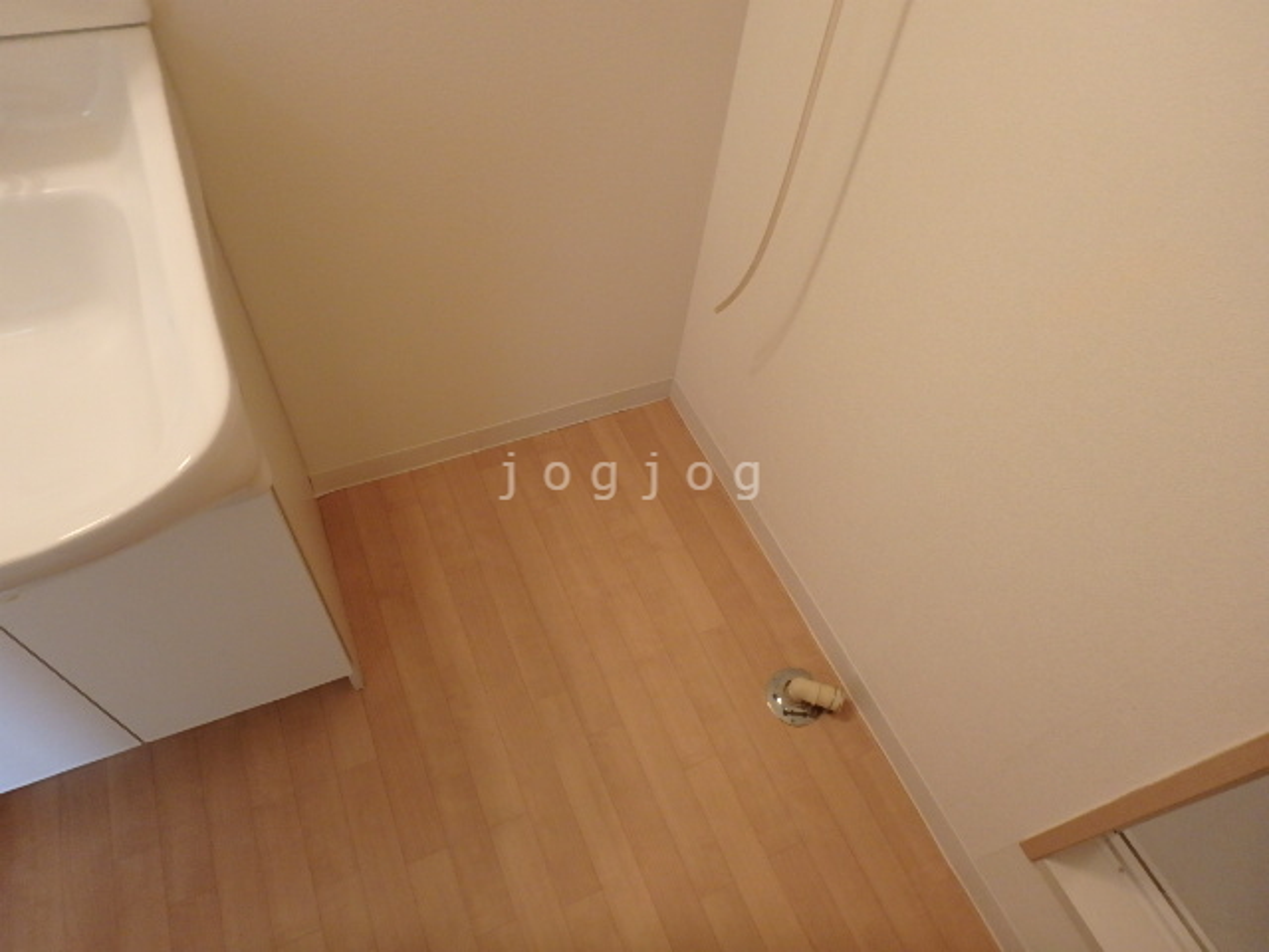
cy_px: 476
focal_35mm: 21
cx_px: 634
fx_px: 770
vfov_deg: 63.4
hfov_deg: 79.0
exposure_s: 1/30
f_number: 3.5
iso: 320
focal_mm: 3.7
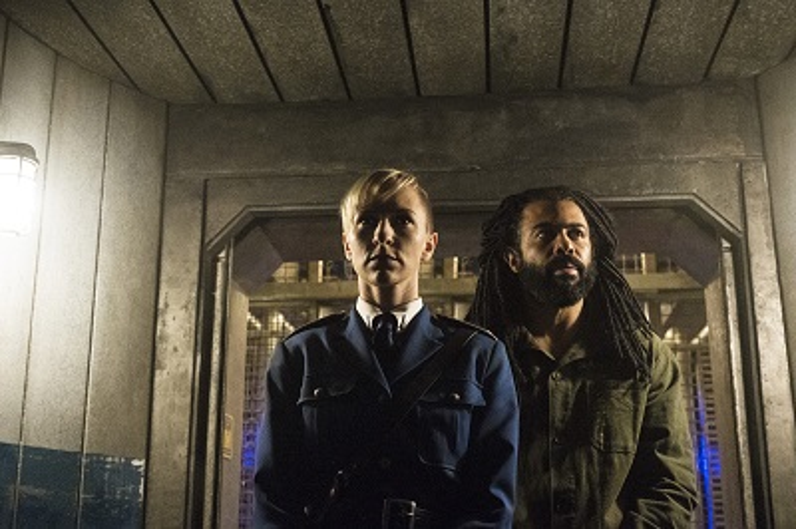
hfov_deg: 46.4
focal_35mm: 42
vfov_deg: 31.8
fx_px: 928
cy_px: 264
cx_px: 398
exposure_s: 1/125
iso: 6400
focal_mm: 28.3
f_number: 2.8
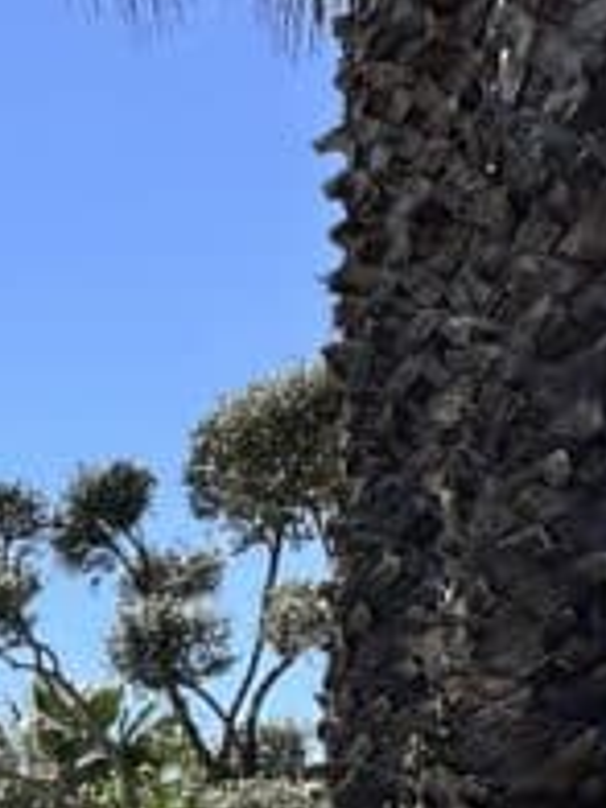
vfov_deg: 19.8
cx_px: -478
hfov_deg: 16.8
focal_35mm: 73
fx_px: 1704
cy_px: 1443
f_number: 2.2
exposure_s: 1/3861
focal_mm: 2.22
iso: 50
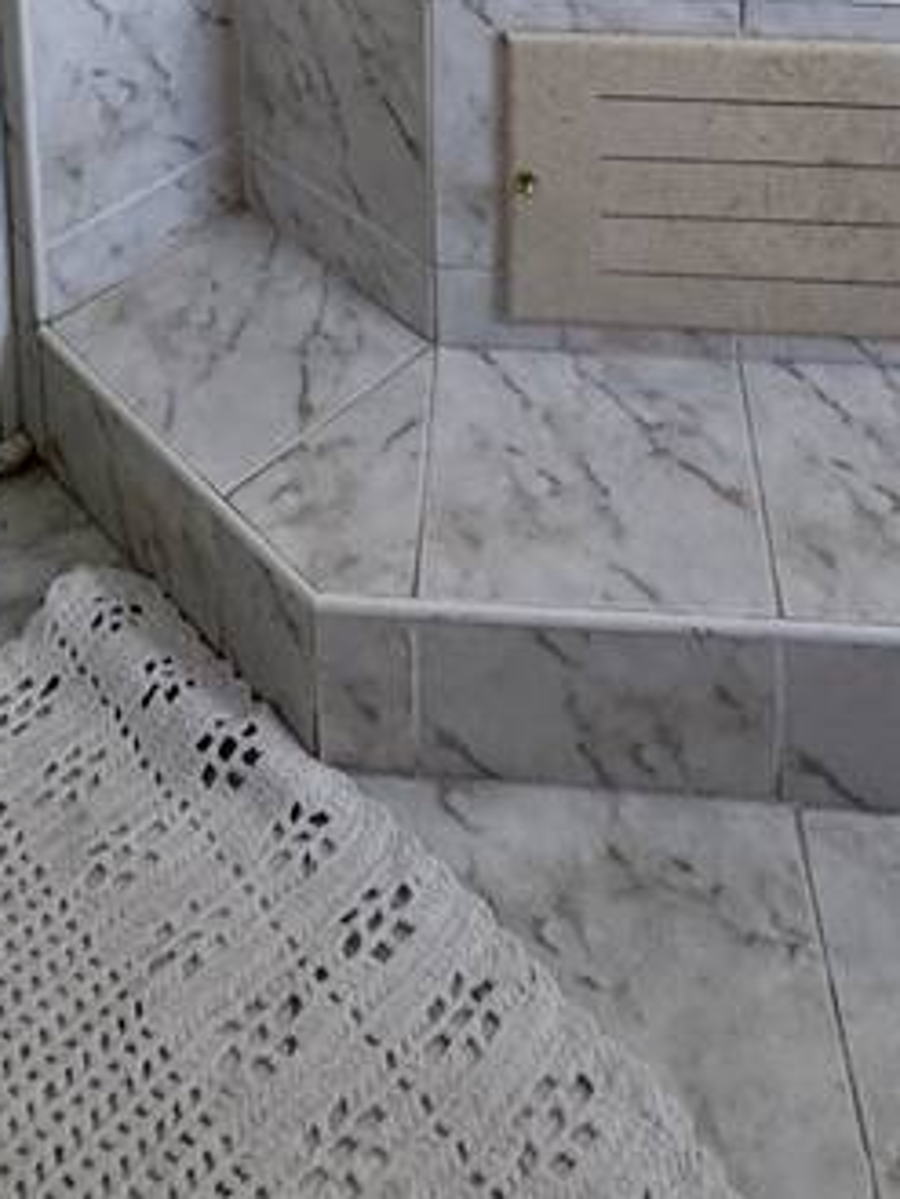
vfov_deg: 27.6
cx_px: 434
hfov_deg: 31.5
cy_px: -612
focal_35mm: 46
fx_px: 1594
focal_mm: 2.22
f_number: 2.2
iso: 160
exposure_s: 1/120
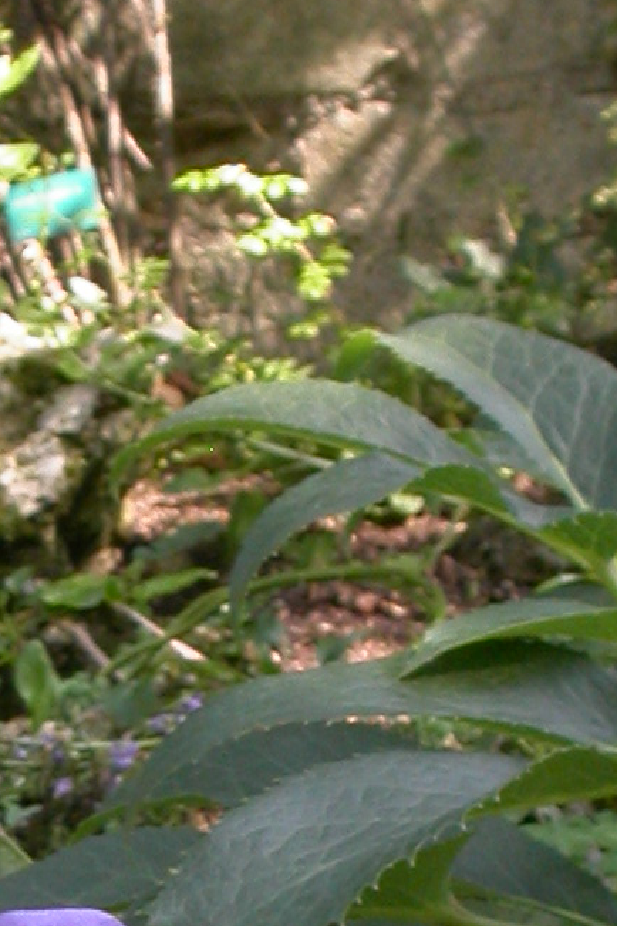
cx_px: -114
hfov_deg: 9.8
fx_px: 3547
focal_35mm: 138
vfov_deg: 14.6
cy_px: 991
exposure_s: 1/43.4
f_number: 5.3
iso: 100
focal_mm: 7.85
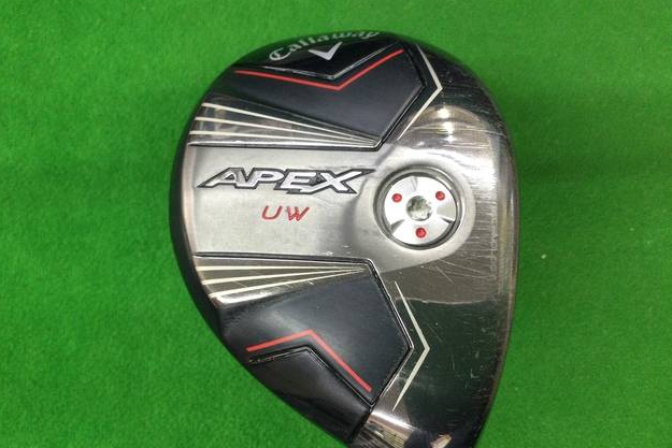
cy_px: 242
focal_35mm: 33
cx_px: 334
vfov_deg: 40.0
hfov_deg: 57.2
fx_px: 616
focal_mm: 3.3
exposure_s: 1/30
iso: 100
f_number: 2.4
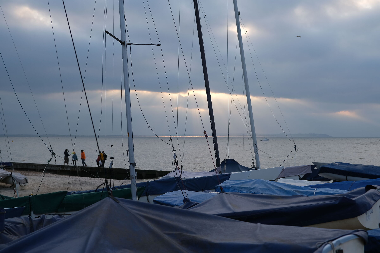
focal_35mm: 48
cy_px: 126
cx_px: 190
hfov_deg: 41.1
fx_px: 507
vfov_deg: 28.1
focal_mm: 32
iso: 160
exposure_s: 1/480
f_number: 4
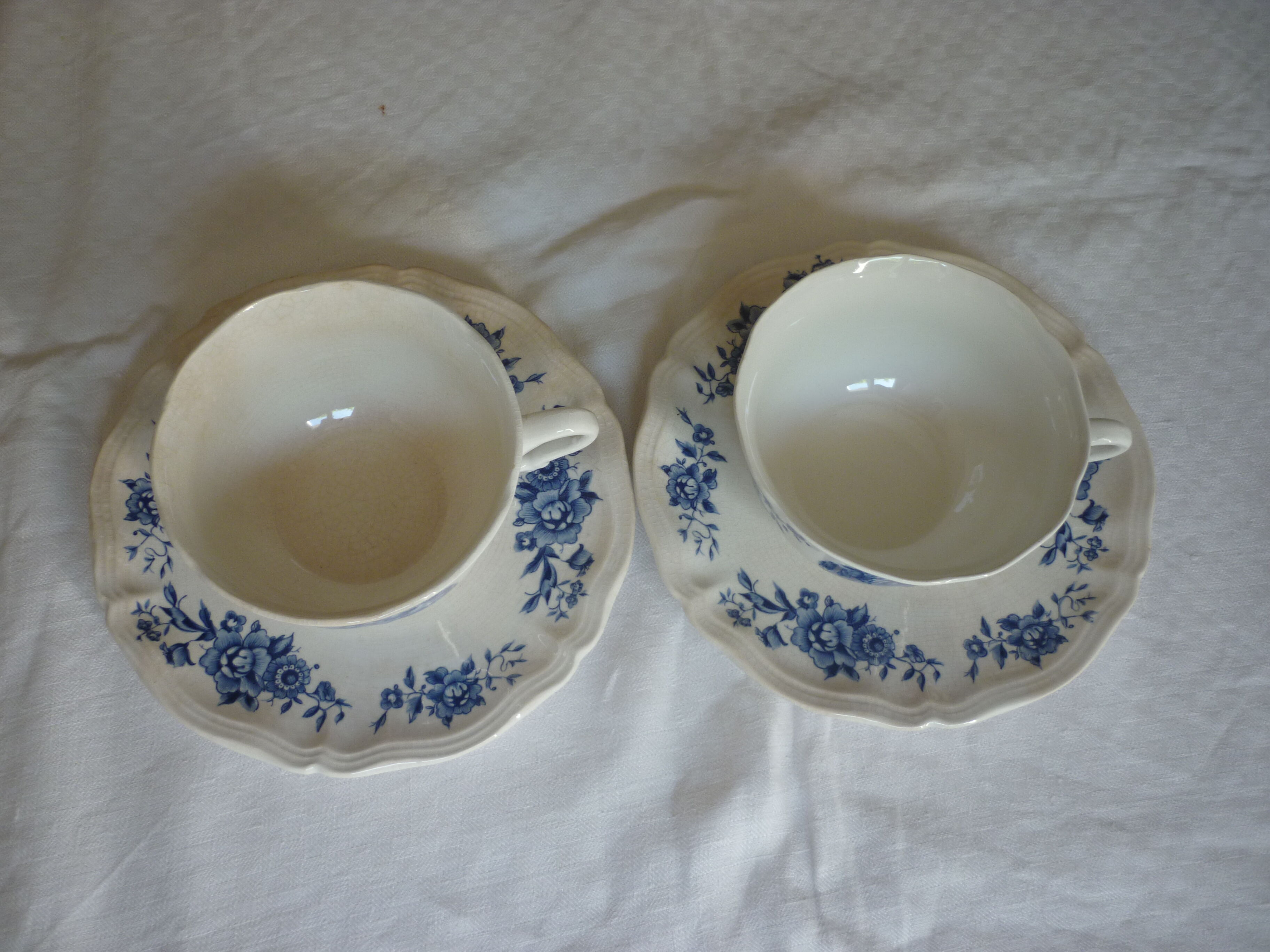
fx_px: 1211
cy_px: 476
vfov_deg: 42.9
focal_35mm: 33
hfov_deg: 55.4
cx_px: 635
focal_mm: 5.5
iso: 100
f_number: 2.8
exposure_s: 1/30
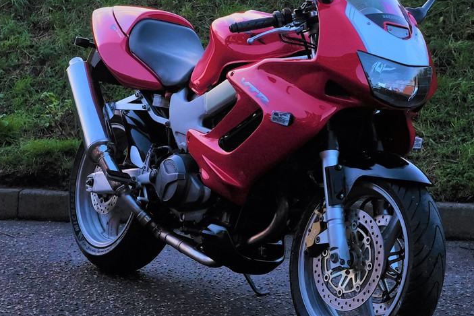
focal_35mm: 70
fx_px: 922
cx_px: 249
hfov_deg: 28.8
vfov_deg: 19.5
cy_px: 142
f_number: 4
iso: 400
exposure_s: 1/140
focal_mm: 27
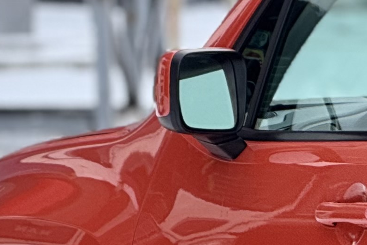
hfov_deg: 3.2
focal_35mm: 641
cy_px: 266
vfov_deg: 2.1
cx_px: 783
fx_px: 6533
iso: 50
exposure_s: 1/230
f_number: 2.8
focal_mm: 15.66
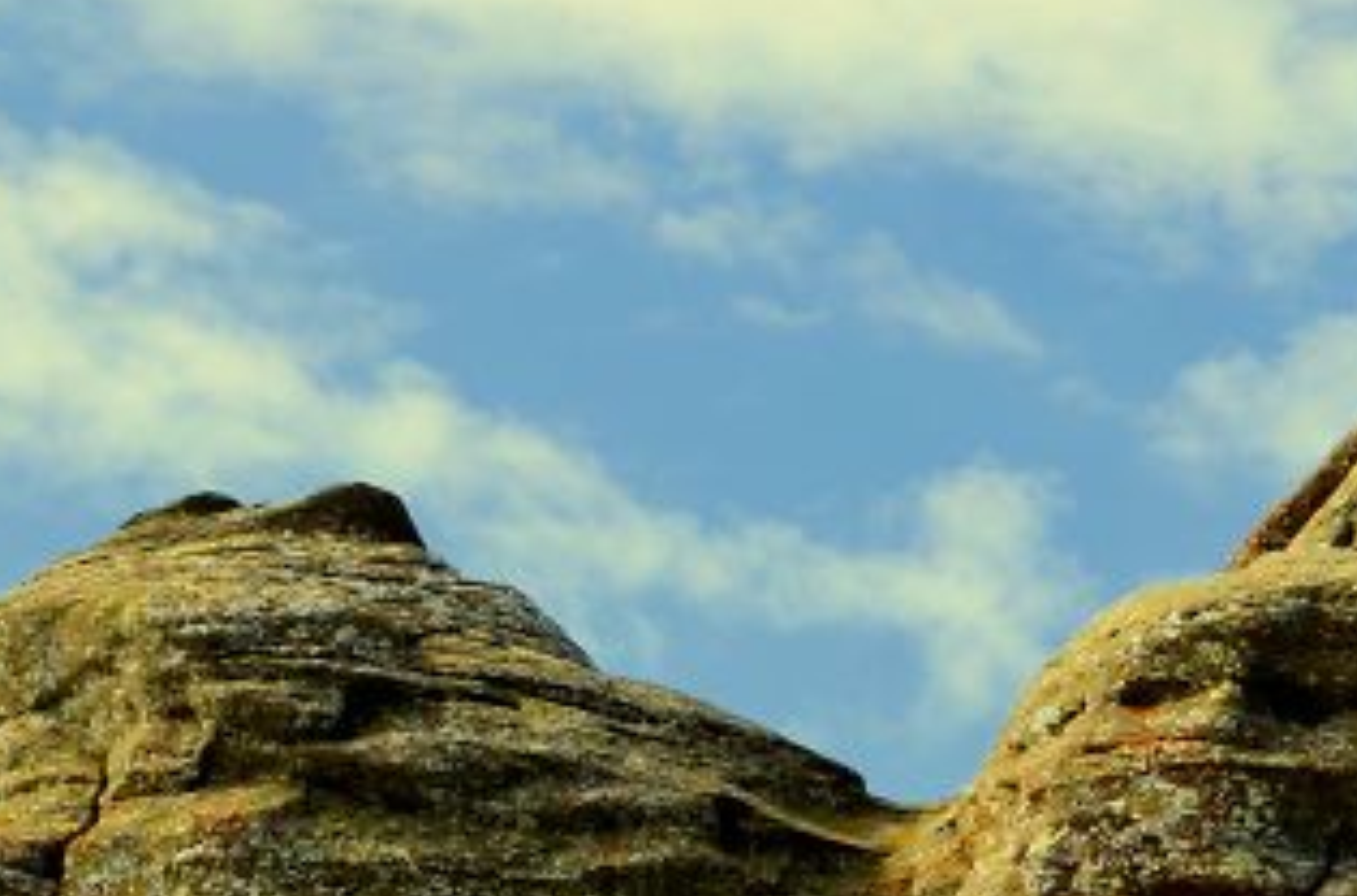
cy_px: 719
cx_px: 801
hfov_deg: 9.5
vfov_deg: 6.3
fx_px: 8193
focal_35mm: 218
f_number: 11
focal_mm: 52
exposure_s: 1/160
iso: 100
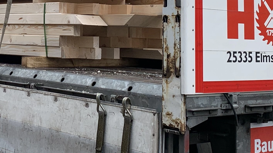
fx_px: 586
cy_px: -21
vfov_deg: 14.5
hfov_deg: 25.8
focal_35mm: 81
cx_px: 55
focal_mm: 4.25
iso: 25
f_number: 1.8
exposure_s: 1/385
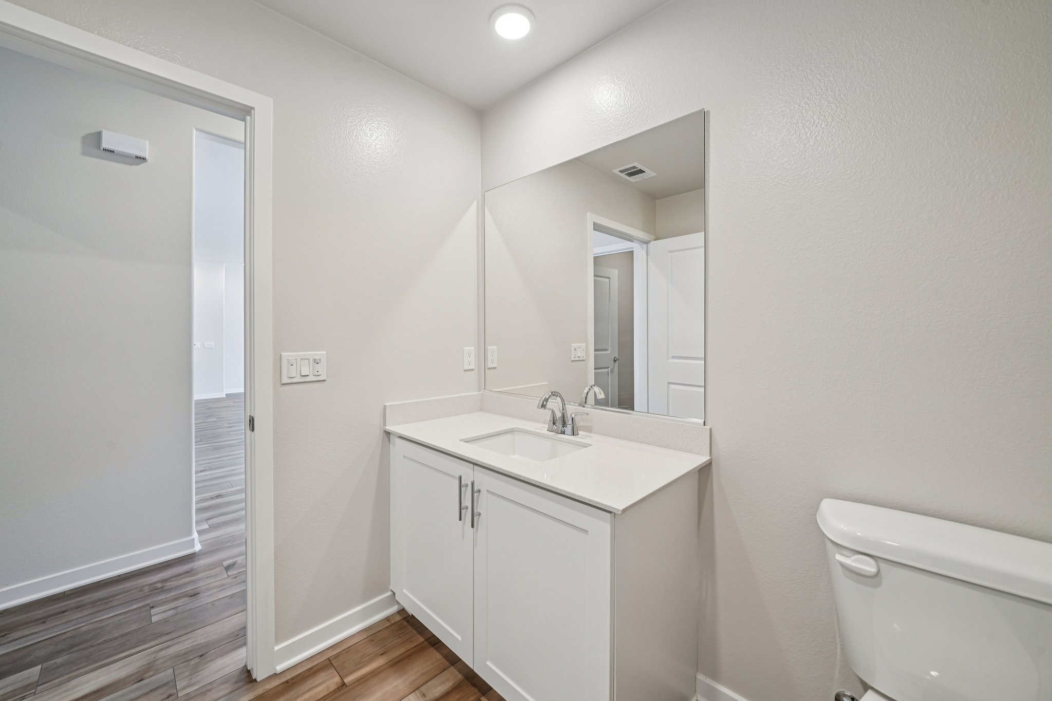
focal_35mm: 13
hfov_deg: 108.3
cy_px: 350
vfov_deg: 85.4
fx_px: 380
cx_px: 526
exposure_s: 1/20
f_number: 8
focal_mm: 13
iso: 400
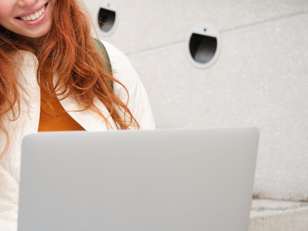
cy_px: 47
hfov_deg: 30.3
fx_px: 552
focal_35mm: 62
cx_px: 53
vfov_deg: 23.3
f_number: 2.8
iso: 200
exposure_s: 1/500
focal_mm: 23.4
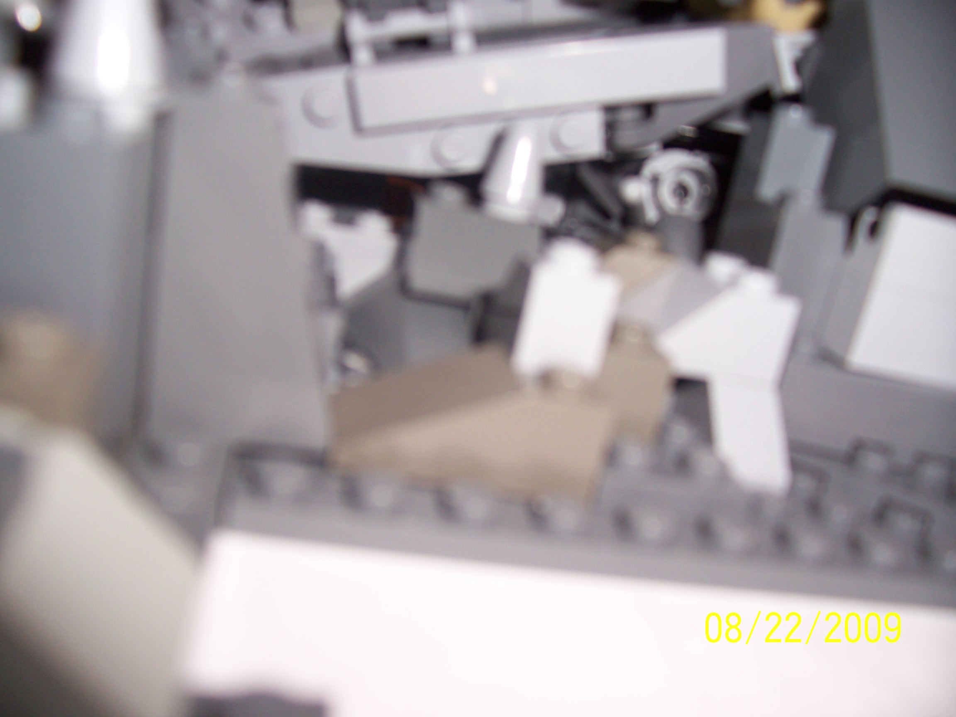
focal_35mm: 34
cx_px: 478
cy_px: 358
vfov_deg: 41.8
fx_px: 939
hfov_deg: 54.0
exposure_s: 1/60
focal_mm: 5.6
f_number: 2.7
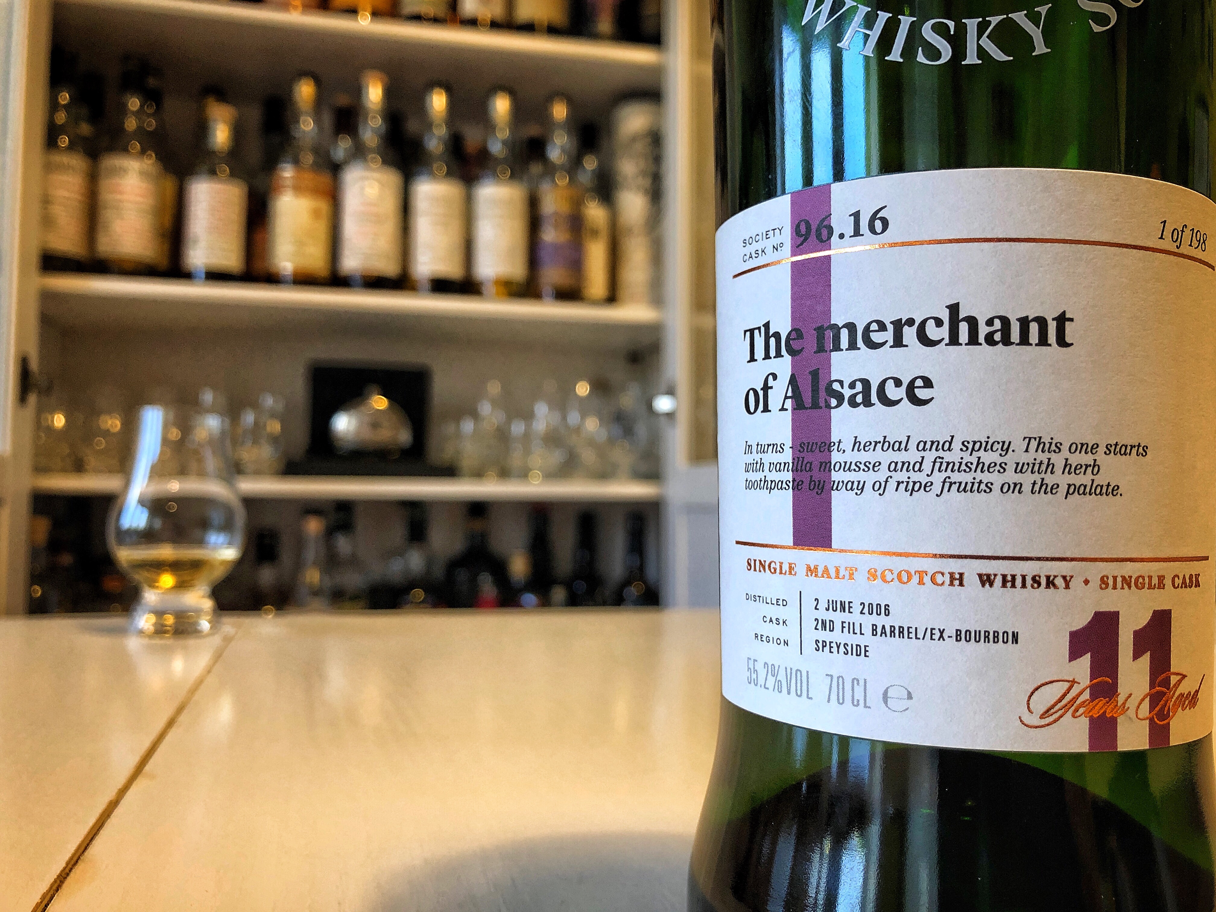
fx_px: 984
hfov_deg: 63.4
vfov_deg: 49.7
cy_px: 456
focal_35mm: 28
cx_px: 608
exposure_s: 1/20
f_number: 1.8
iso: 40
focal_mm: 3.99
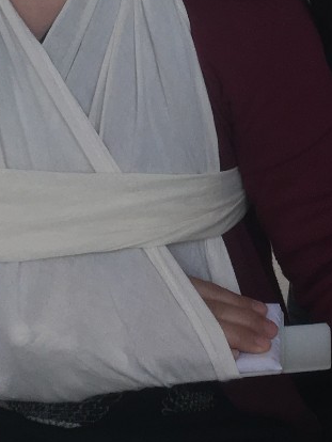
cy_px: -119
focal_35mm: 112
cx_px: 215
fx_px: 1431
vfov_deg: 16.7
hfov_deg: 13.2
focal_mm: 4.15
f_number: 2.2
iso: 40
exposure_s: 1/100
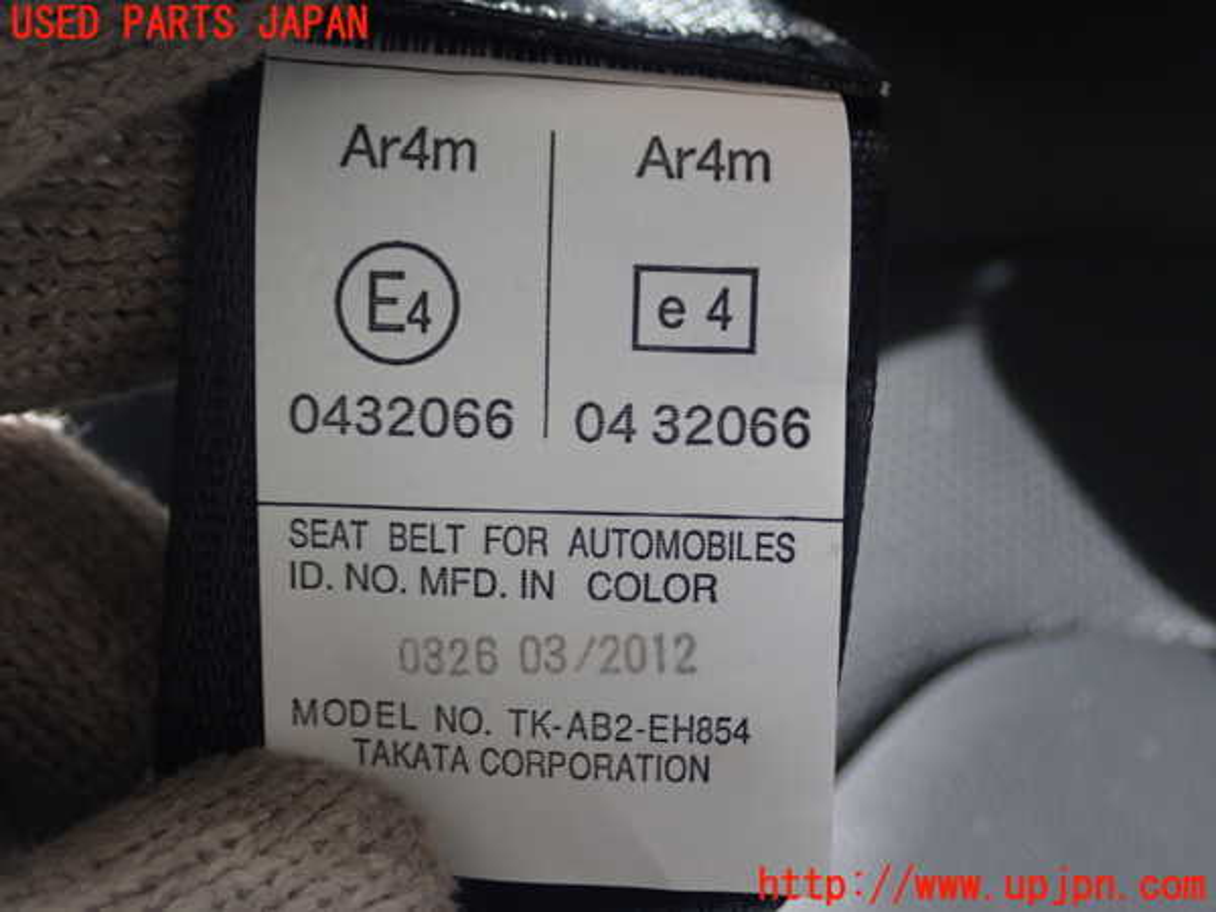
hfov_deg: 38.9
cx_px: 608
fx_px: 1721
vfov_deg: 29.7
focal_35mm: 49
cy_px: 456
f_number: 3.2
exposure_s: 1/50
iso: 250
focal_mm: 8.99
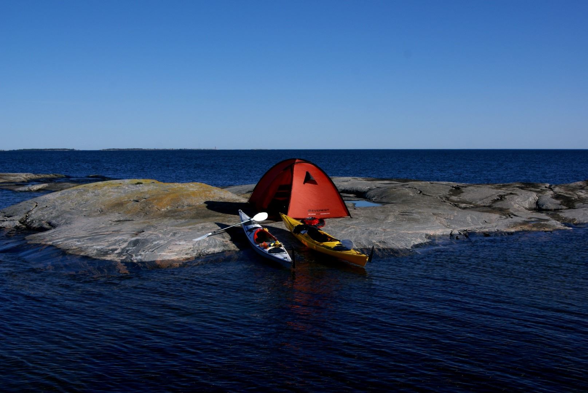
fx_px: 736
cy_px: 196
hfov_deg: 43.6
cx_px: 294
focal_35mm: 45
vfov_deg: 29.9
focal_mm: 30
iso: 100
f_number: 11
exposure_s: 1/320
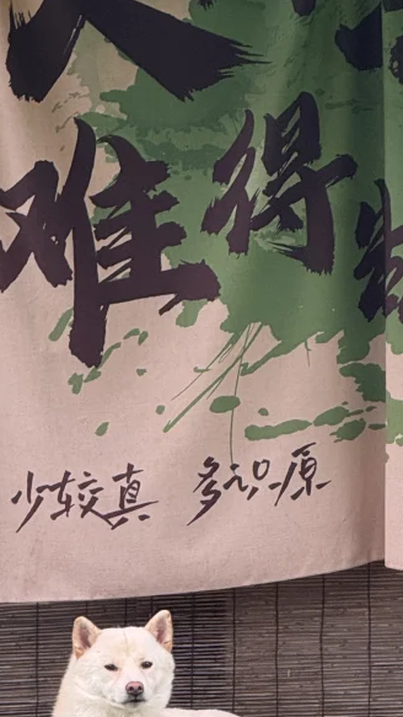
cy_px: 235
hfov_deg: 3.8
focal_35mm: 323
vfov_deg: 6.7
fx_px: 6135
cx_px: 292
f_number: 2.8
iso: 100
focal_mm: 15.66
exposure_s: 1/99
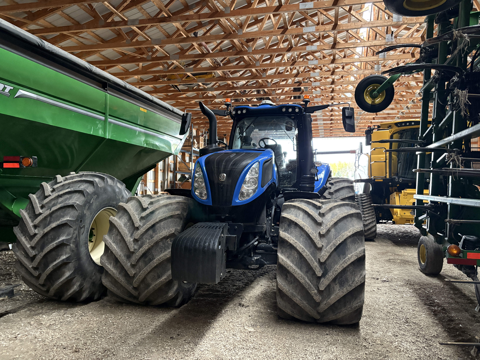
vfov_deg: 53.1
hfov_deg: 67.3
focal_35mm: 26
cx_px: 240
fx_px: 361
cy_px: 180
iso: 640
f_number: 1.6
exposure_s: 1/40
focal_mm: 5.96
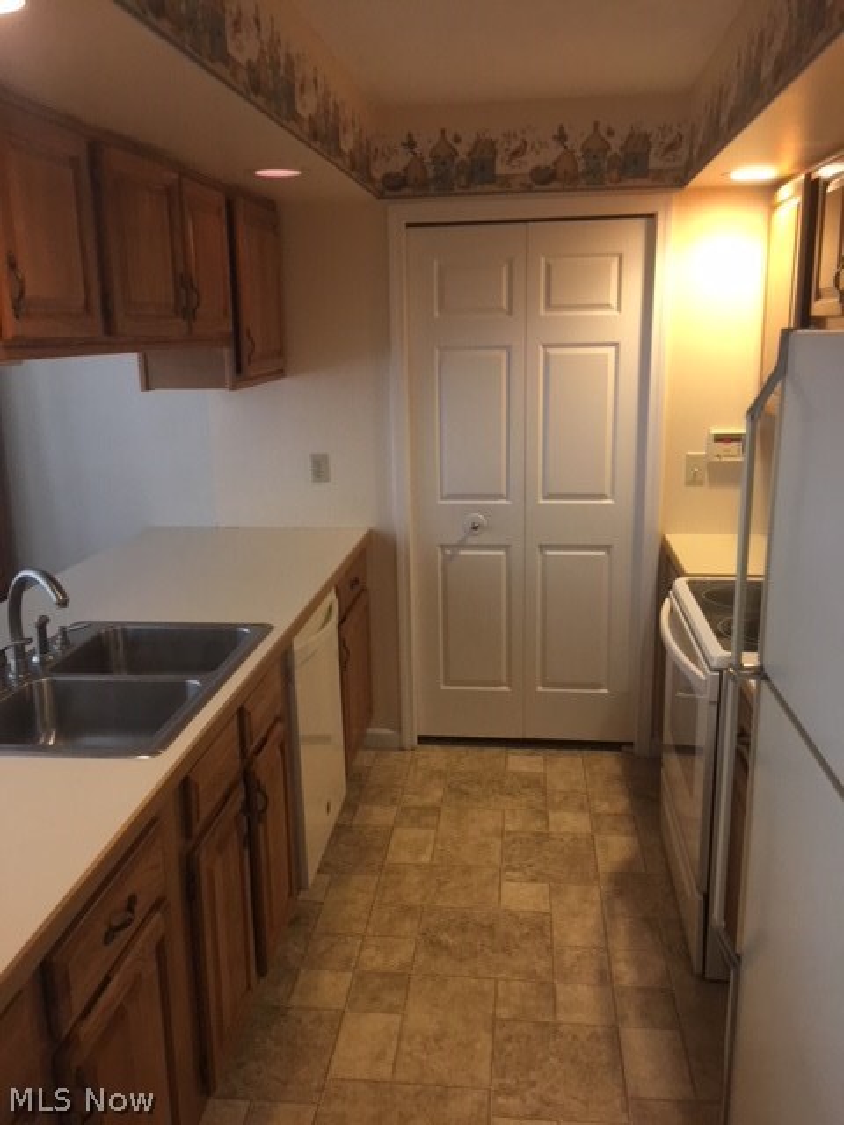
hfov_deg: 48.2
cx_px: 422
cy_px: 562
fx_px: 943
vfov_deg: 61.7
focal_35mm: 29
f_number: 2.2
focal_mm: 4.15
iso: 200
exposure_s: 1/17
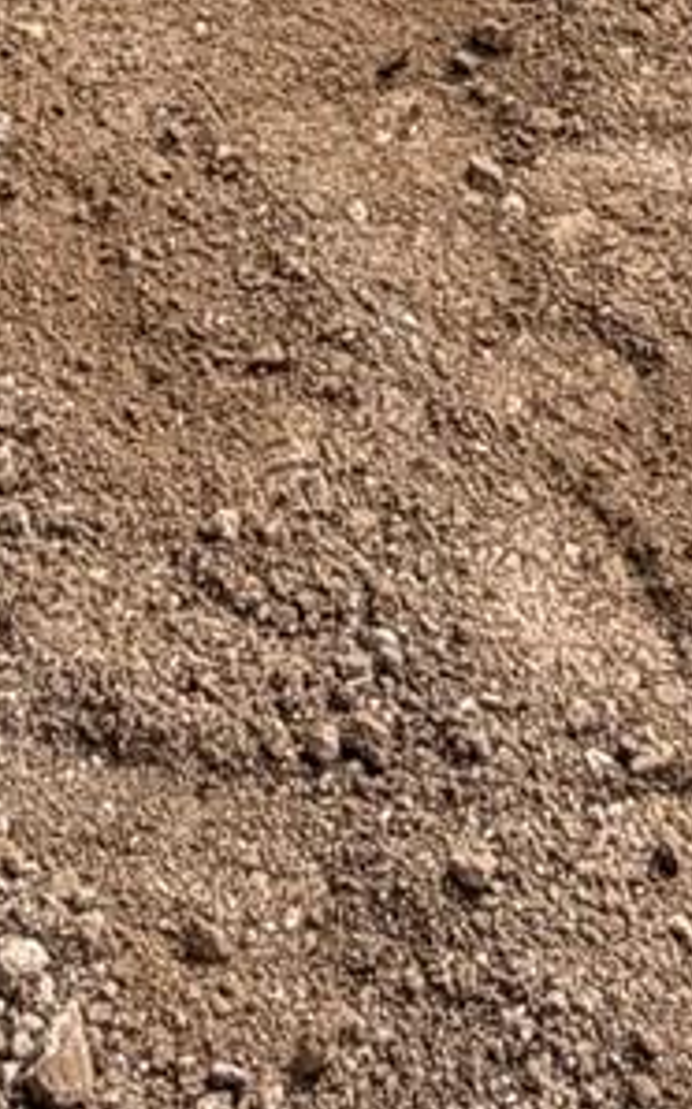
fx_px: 3081
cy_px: -1388
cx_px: 376
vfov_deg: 14.8
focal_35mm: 102
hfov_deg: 12.8
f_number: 2.2
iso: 20
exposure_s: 1/853
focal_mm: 2.22
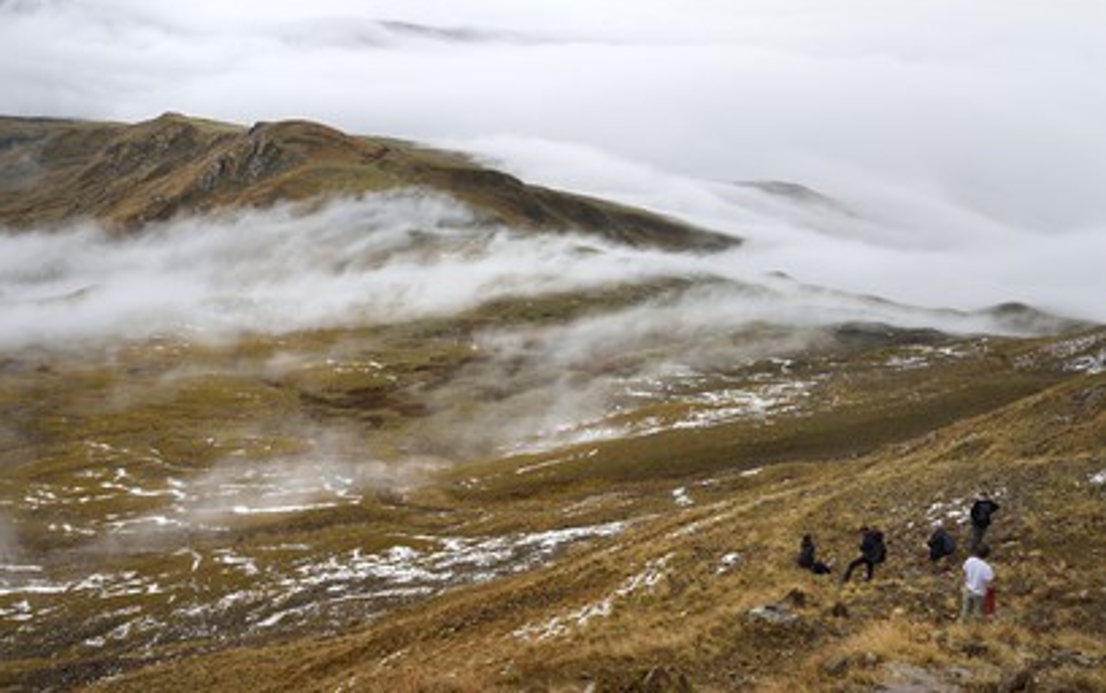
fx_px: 1387
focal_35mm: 46
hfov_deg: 43.5
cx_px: 544
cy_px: 317
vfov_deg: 28.0
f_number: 10
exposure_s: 1/320
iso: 200
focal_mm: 44
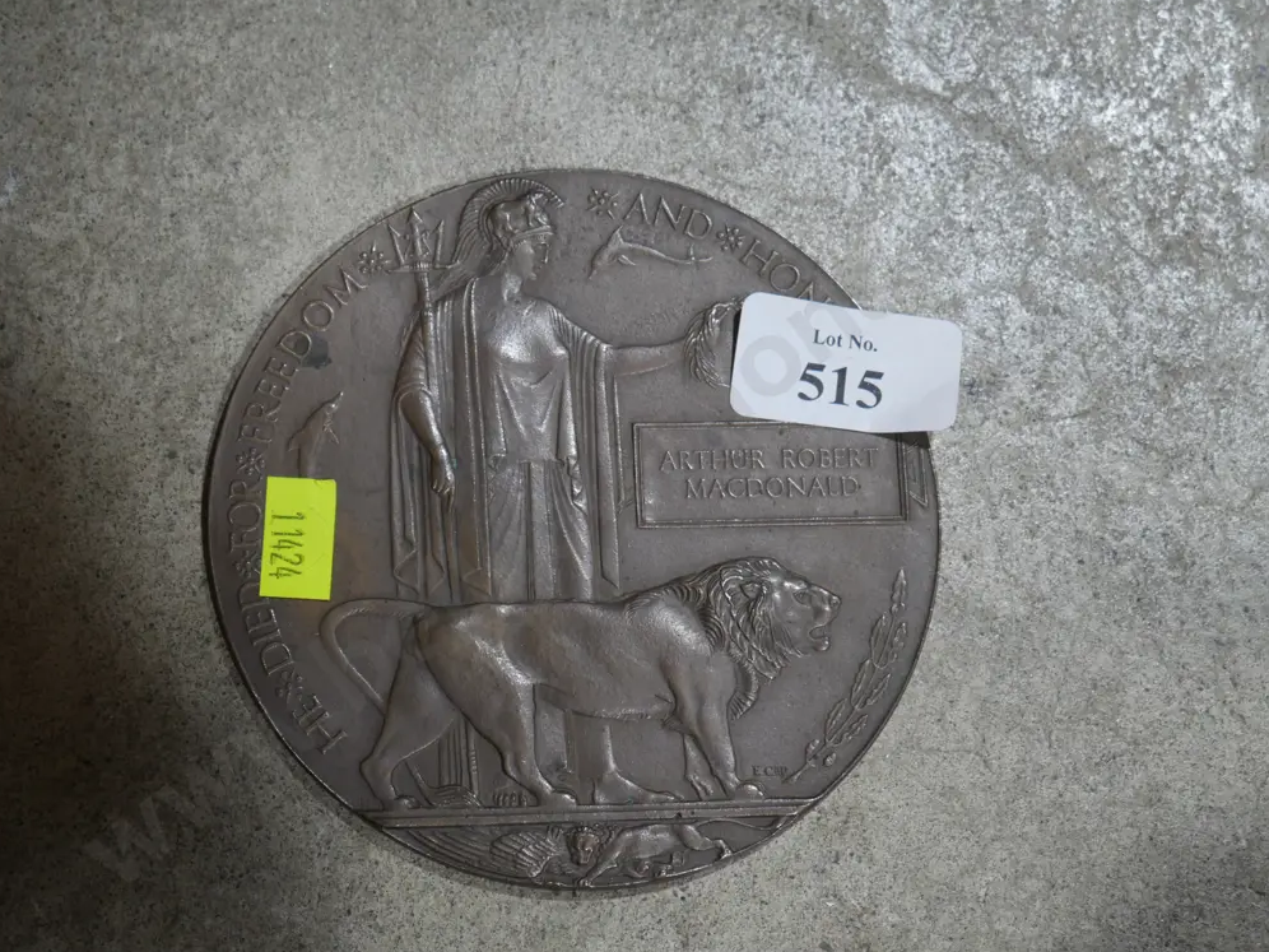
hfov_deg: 27.0
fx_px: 2639
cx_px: 618
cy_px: 479
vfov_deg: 20.4
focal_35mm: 72
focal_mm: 35
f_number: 5.5
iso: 500
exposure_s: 1/80
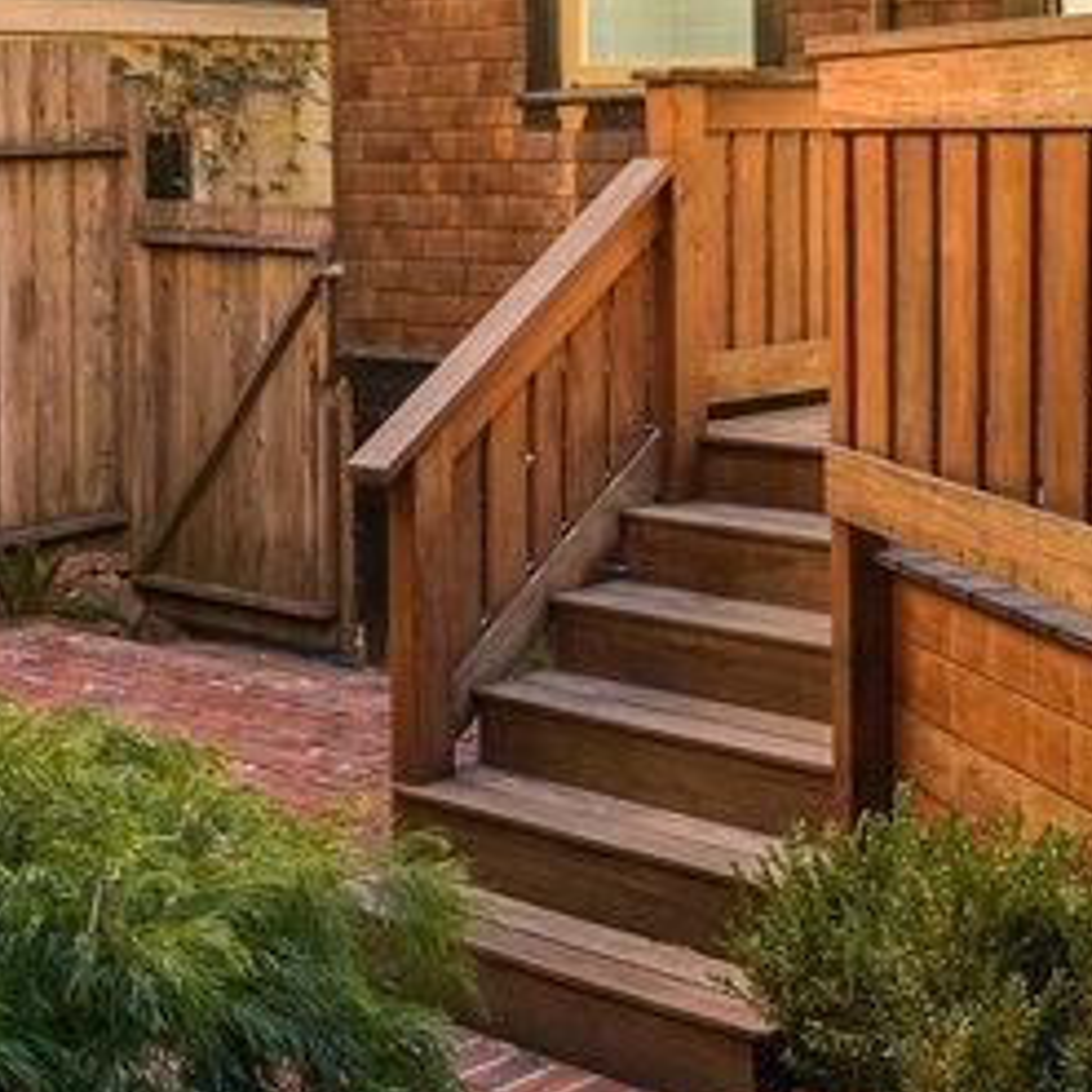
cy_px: 84
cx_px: 442
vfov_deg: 25.9
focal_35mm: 64
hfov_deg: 26.8
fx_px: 2287
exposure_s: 1/1.25
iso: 400
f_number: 8
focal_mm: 15.5
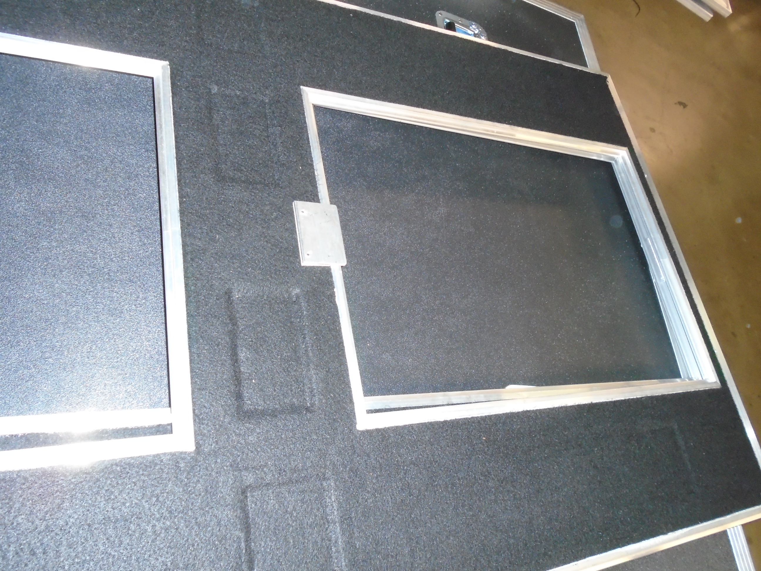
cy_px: 286
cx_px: 380
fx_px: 572
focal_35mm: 26
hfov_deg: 67.3
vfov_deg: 53.1
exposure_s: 1/30
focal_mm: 4.6
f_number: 3.2
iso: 400
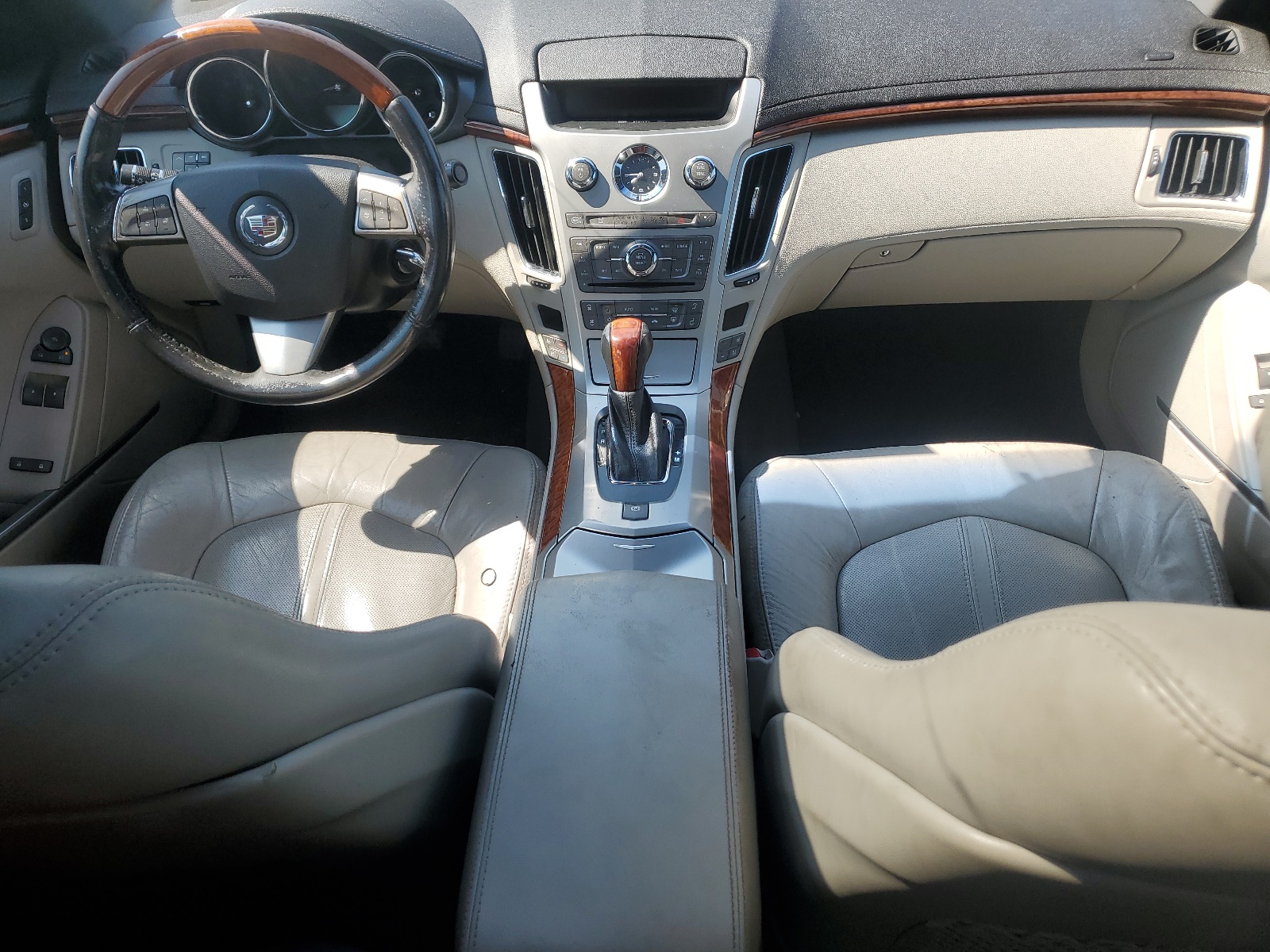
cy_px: 476
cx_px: 635
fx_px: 954
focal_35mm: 26
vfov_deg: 53.1
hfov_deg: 67.3
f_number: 1.5
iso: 50
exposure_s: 1/556
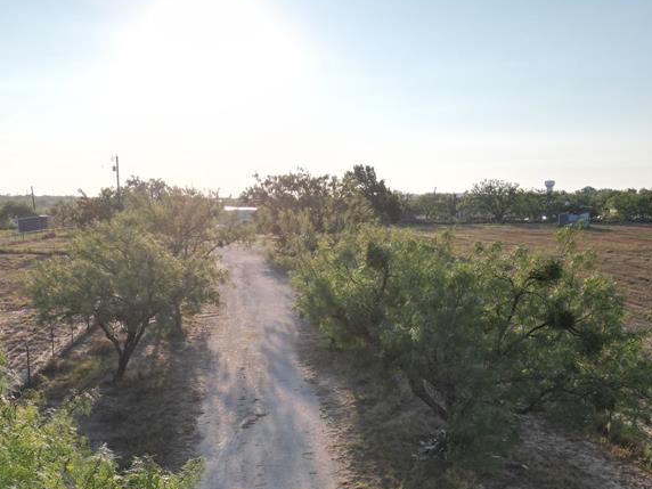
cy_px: 351
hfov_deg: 43.8
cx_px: 310
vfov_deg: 33.1
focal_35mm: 43
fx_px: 810
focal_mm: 6.72
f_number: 1.7
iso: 100
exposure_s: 1/4000
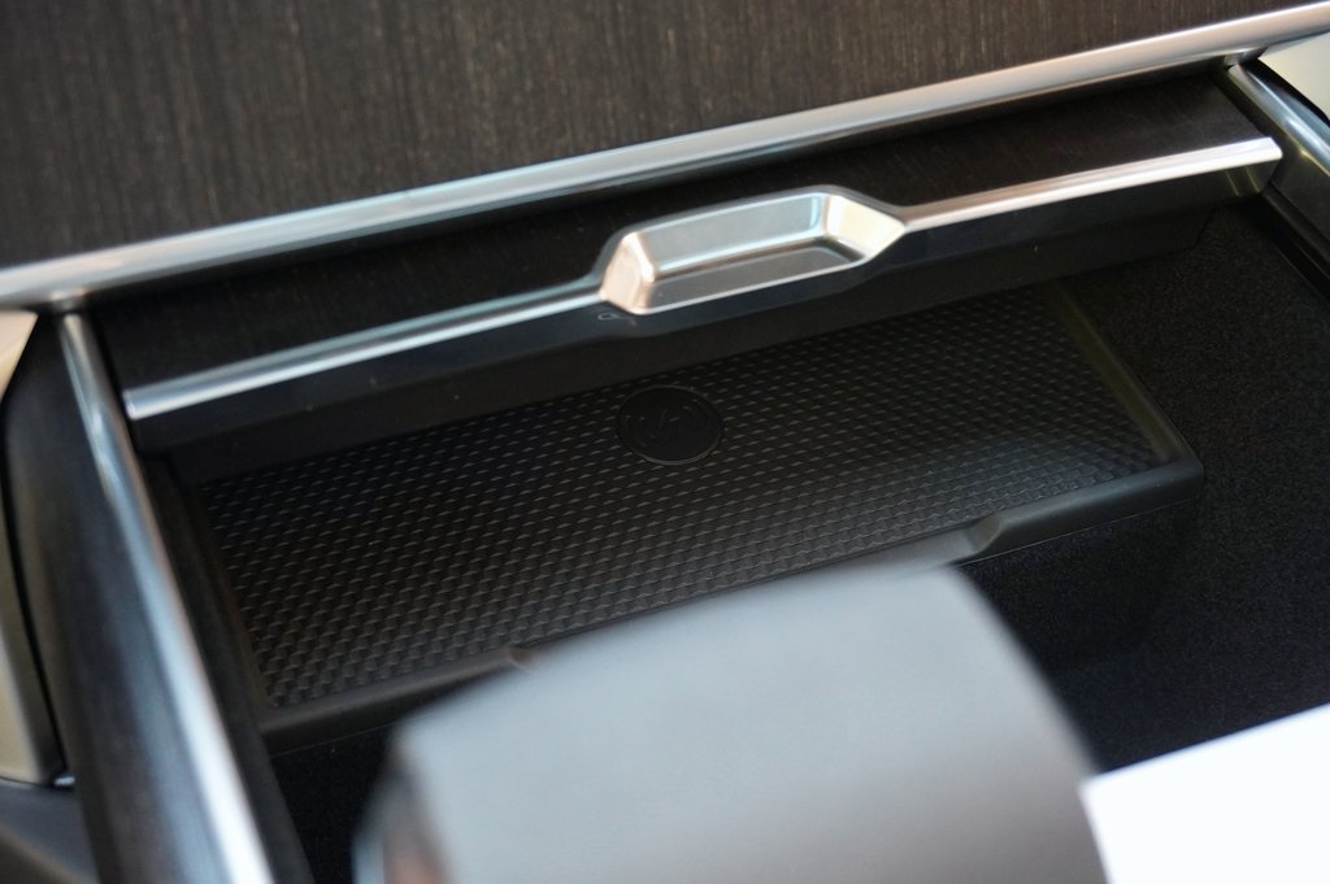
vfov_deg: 24.4
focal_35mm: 56
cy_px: 442
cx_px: 665
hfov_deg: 36.0
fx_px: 2049
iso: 2500
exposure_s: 1/60
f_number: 5.6
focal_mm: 37
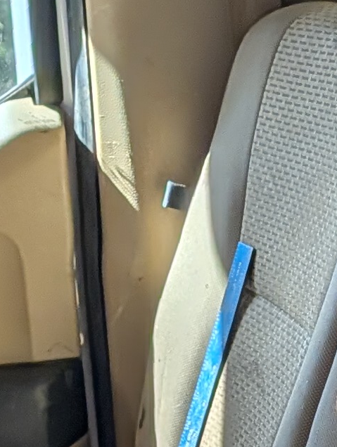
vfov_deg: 11.3
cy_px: 947
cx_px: 188
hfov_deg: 9.7
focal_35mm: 154
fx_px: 1994
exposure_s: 1/563
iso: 83
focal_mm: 6.9
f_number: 1.68
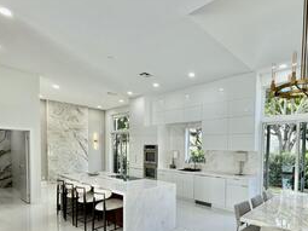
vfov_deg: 59.4
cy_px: 157
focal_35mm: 22
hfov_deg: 75.0
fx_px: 196
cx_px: 194
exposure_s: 1/120
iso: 64
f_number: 2.2
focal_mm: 2.22
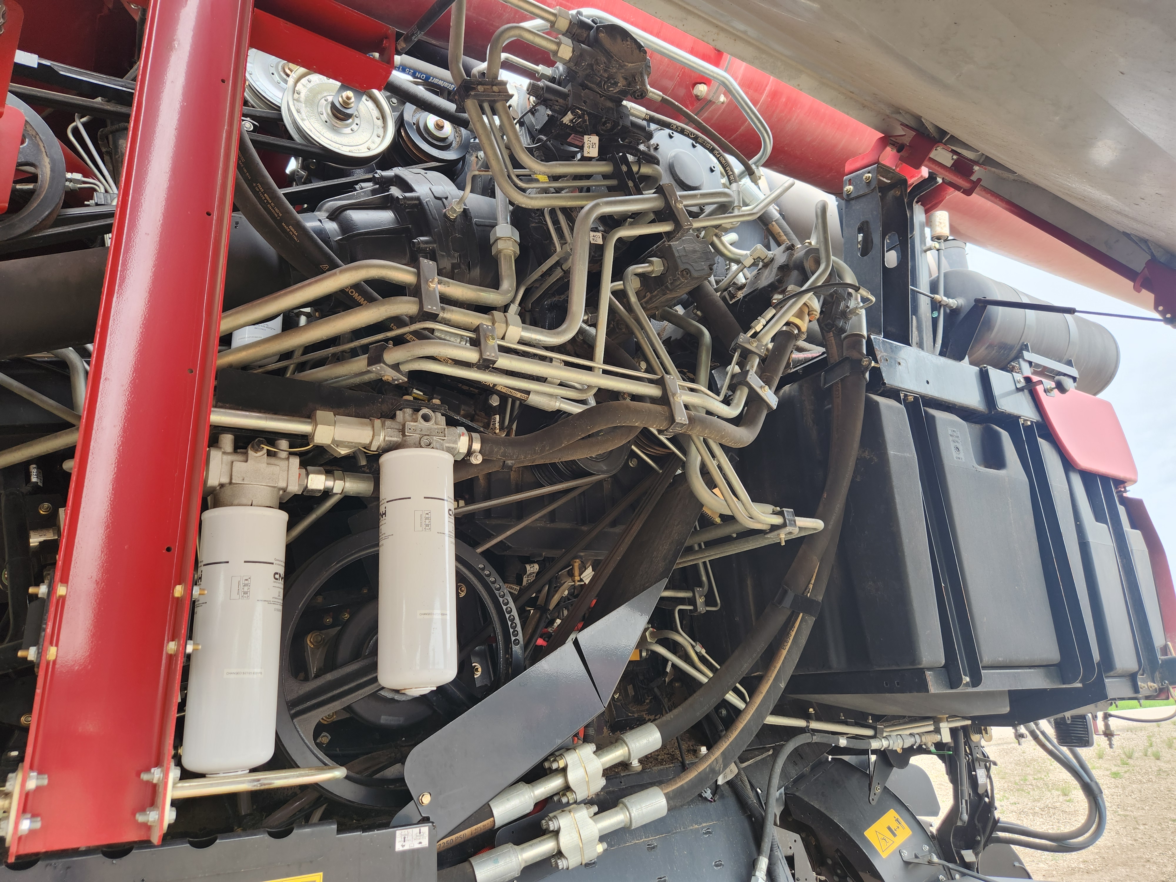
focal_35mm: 23
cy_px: 441
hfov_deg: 73.9
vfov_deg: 58.9
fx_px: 781
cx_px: 588
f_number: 1.8
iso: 32
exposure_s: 1/180
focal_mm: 5.4
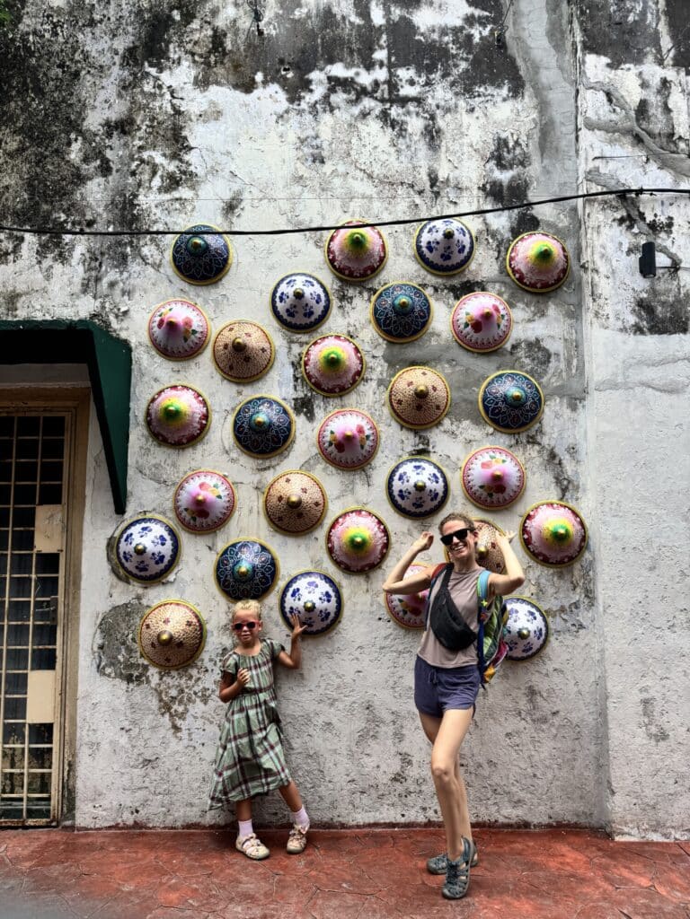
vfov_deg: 71.6
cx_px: 345
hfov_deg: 56.8
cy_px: 460
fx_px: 638
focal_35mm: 24
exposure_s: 1/1026
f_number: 1.78
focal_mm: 6.76
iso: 80
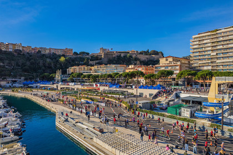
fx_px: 142
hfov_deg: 78.6
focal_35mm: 22
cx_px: 116
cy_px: 78
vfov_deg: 57.2
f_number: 2.8
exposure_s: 1/1600
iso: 100
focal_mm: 8.4
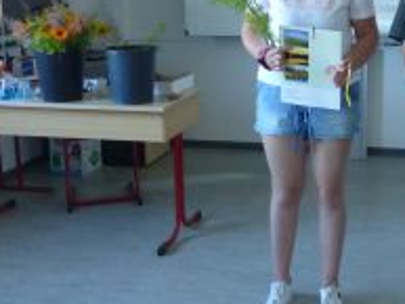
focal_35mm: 60
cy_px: 101
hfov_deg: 31.0
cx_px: 350
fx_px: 702
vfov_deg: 24.3
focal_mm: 5.3
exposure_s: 1/60
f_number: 2.8
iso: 400
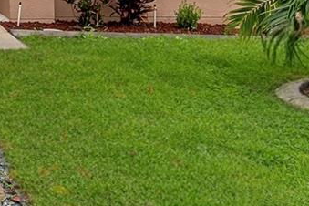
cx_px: -137
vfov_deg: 18.3
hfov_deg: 24.6
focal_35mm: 66
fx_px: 566
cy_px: -103
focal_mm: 14
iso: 100
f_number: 5.6
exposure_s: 1/80
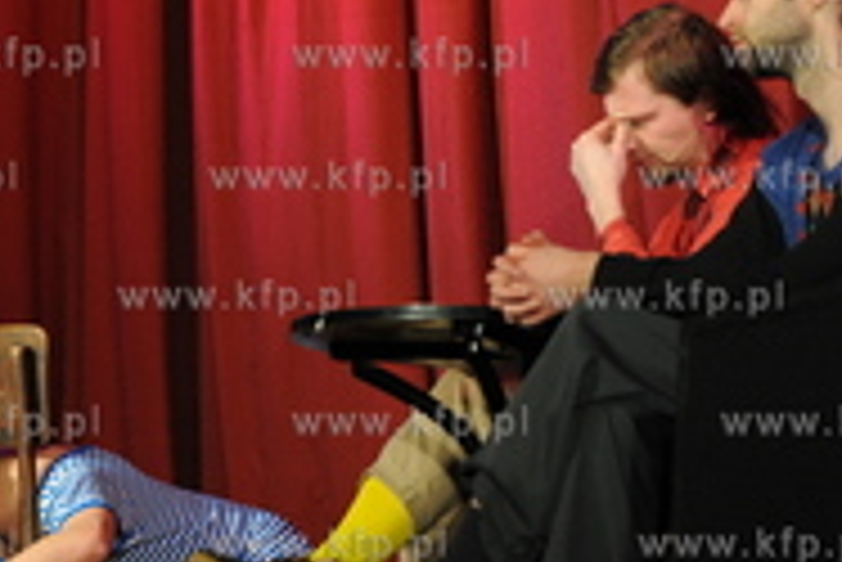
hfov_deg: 8.6
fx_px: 5594
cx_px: 140
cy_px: 481
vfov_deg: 5.8
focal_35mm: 239
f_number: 4
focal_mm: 112
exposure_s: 1/125
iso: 1600
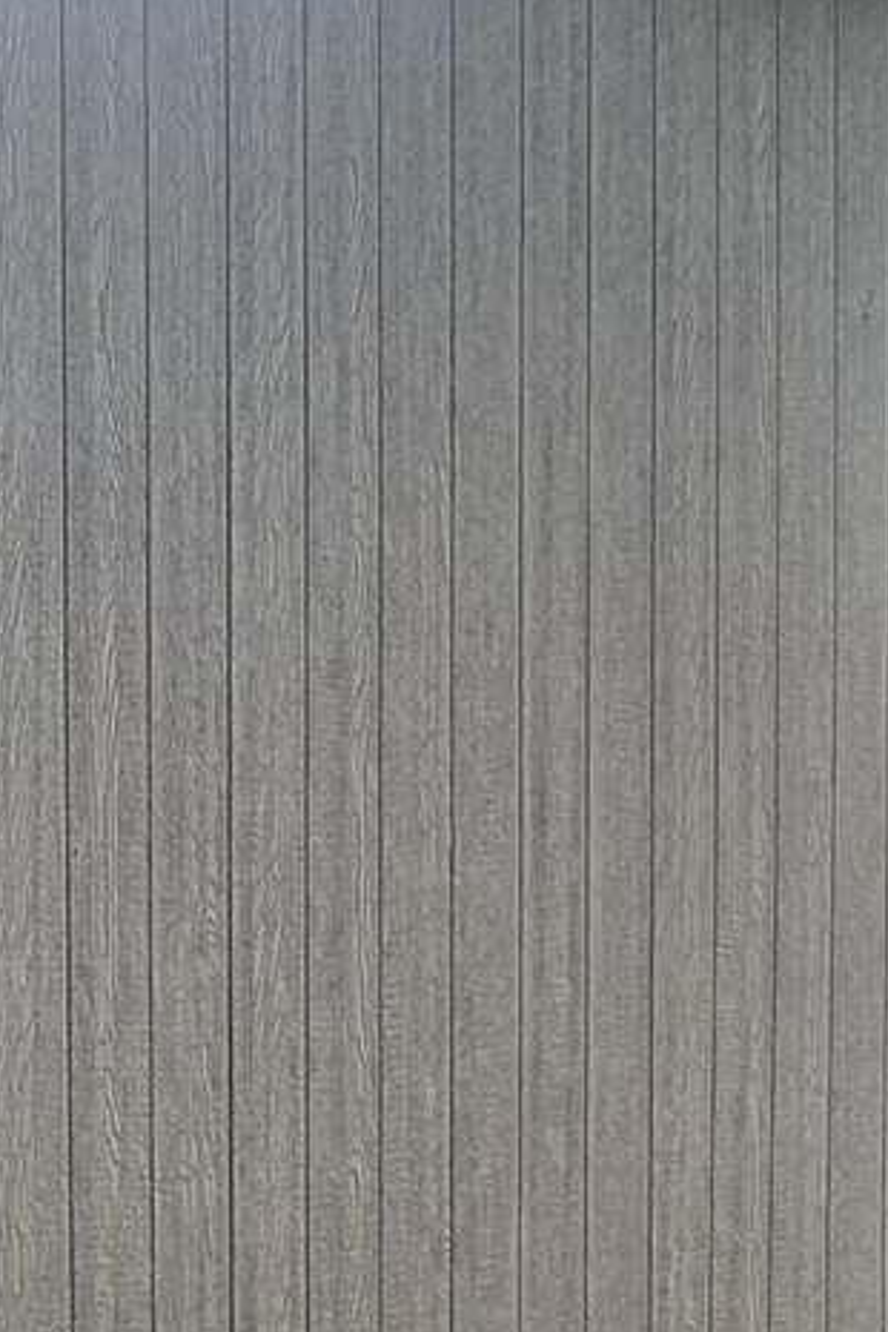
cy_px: 1389
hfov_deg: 9.6
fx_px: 4958
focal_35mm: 134
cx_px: -888
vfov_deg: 15.0
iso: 50
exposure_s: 1/216
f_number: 1.5
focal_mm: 5.7
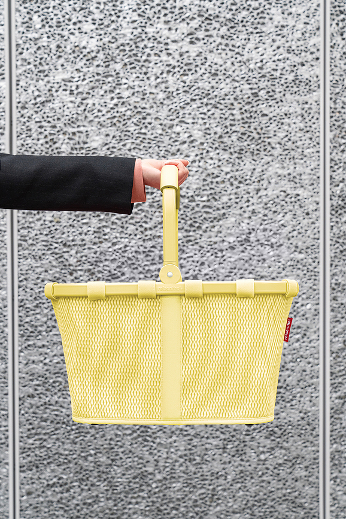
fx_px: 764
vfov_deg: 37.5
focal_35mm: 53
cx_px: 173
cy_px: 260
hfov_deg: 25.5
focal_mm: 53
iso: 800
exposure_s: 1/500
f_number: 5.6
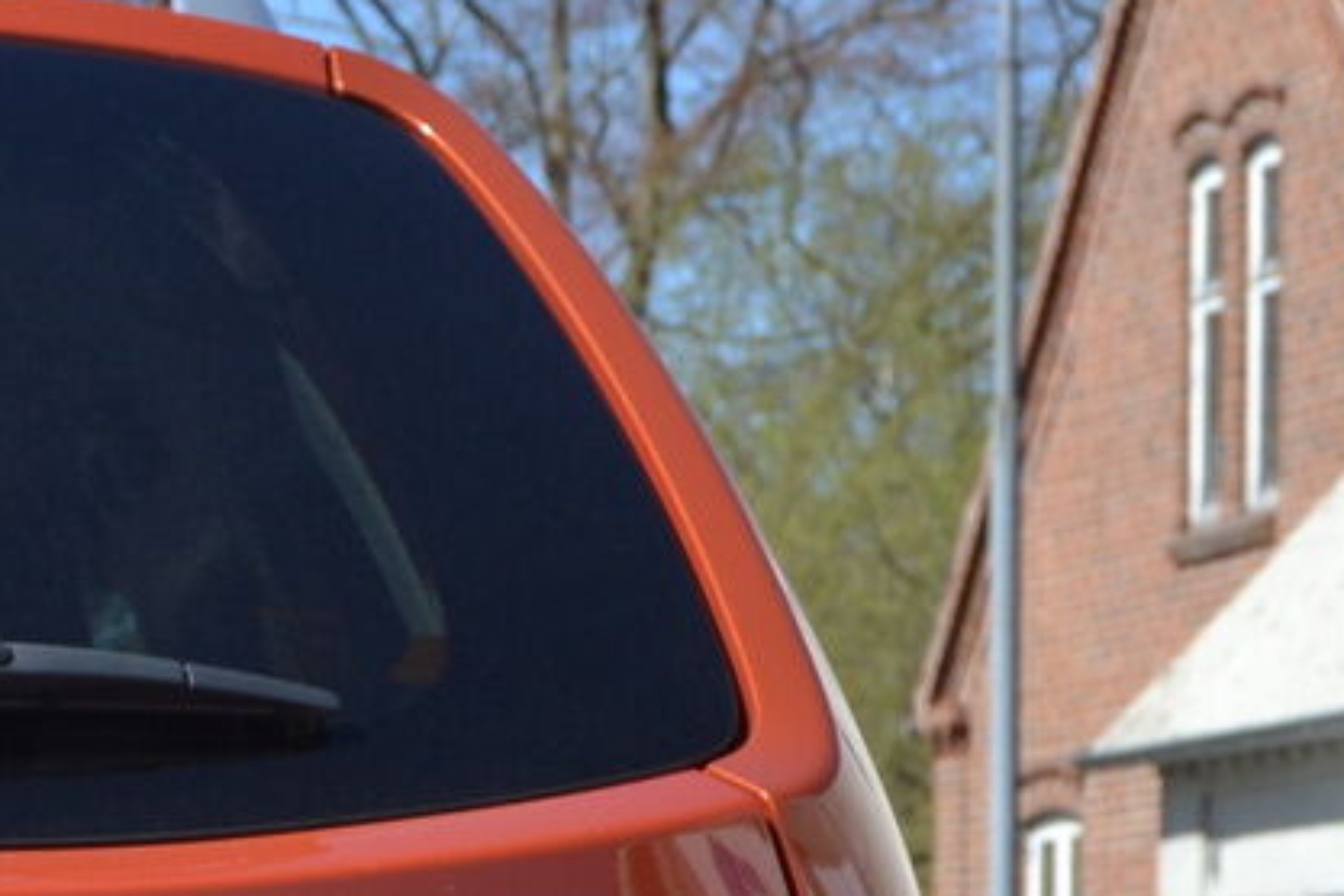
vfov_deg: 6.5
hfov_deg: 9.6
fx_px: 7727
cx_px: -783
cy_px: 1715
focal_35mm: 207
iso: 100
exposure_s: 1/250
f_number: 8
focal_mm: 30
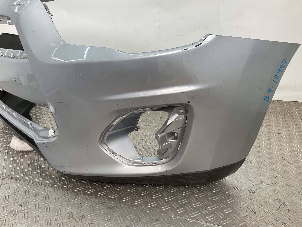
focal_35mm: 29
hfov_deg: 61.7
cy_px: 114
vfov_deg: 48.2
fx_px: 253
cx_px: 151
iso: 16
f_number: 1.8
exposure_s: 1/126
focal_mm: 3
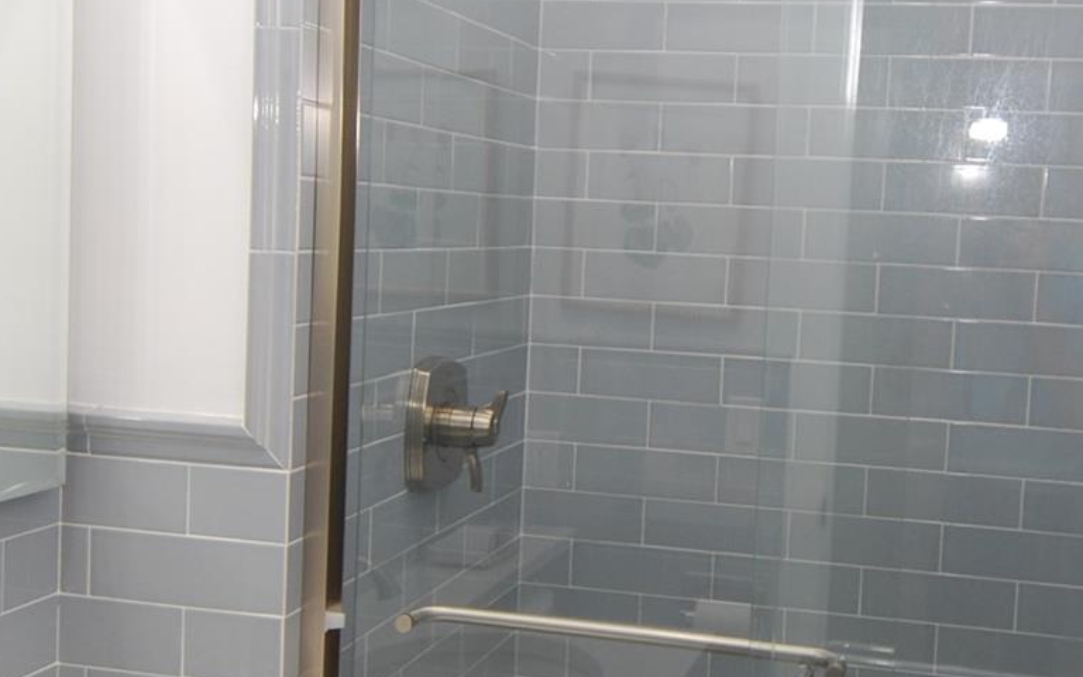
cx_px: 612
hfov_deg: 41.0
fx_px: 1446
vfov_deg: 26.3
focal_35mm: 49
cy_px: 341
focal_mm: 12
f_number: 4
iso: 200
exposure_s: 1/60
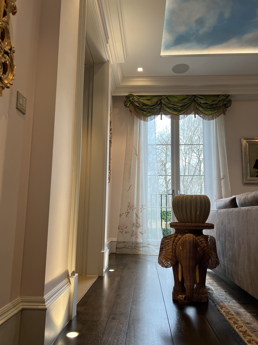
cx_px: 129
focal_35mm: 26
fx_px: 258
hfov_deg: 53.1
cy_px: 172
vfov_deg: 67.3
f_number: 1.5
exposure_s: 1/100
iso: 64
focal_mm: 5.7
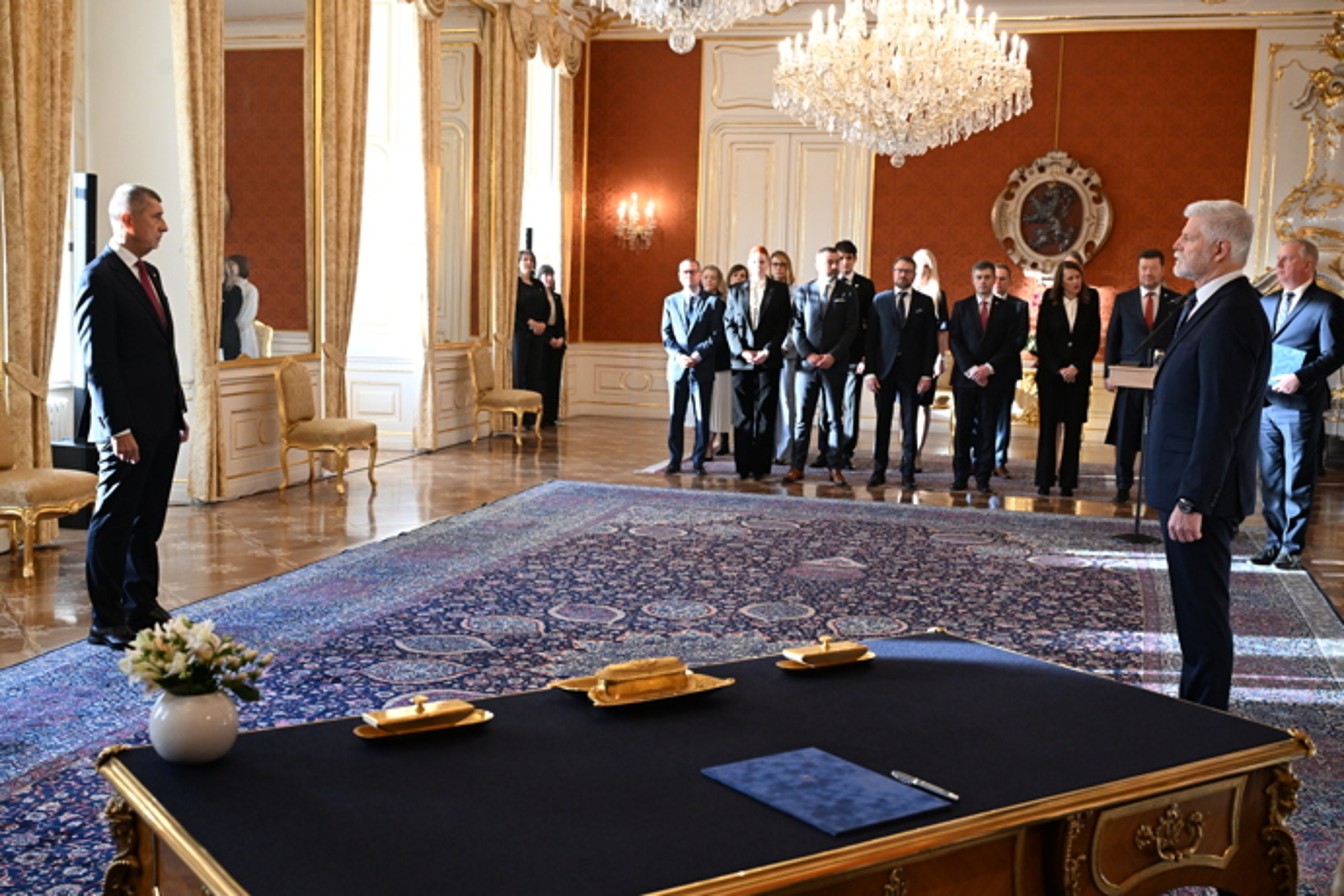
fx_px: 1493
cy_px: 448
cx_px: 672
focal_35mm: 40
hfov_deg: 48.5
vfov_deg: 33.4
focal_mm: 40
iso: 3200
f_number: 5.6
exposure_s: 1/400
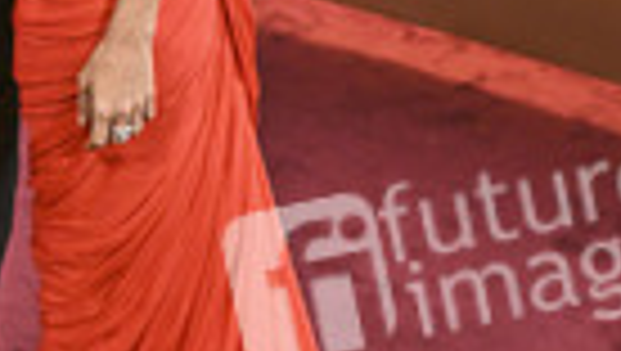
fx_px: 1747
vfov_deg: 11.4
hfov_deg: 19.7
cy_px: 36
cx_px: 45
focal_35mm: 106
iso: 2500
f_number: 5.6
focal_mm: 35
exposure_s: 1/320
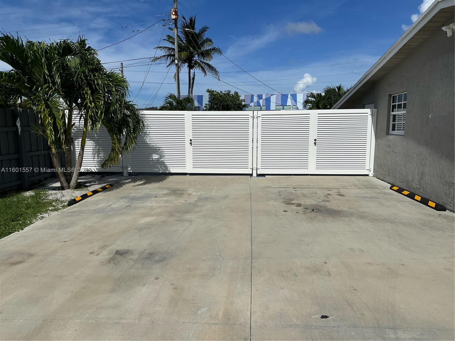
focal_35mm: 24
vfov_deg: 56.8
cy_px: 170
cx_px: 228
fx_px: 315
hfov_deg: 71.6
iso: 80
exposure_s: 1/13699
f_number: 1.78
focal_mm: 6.86
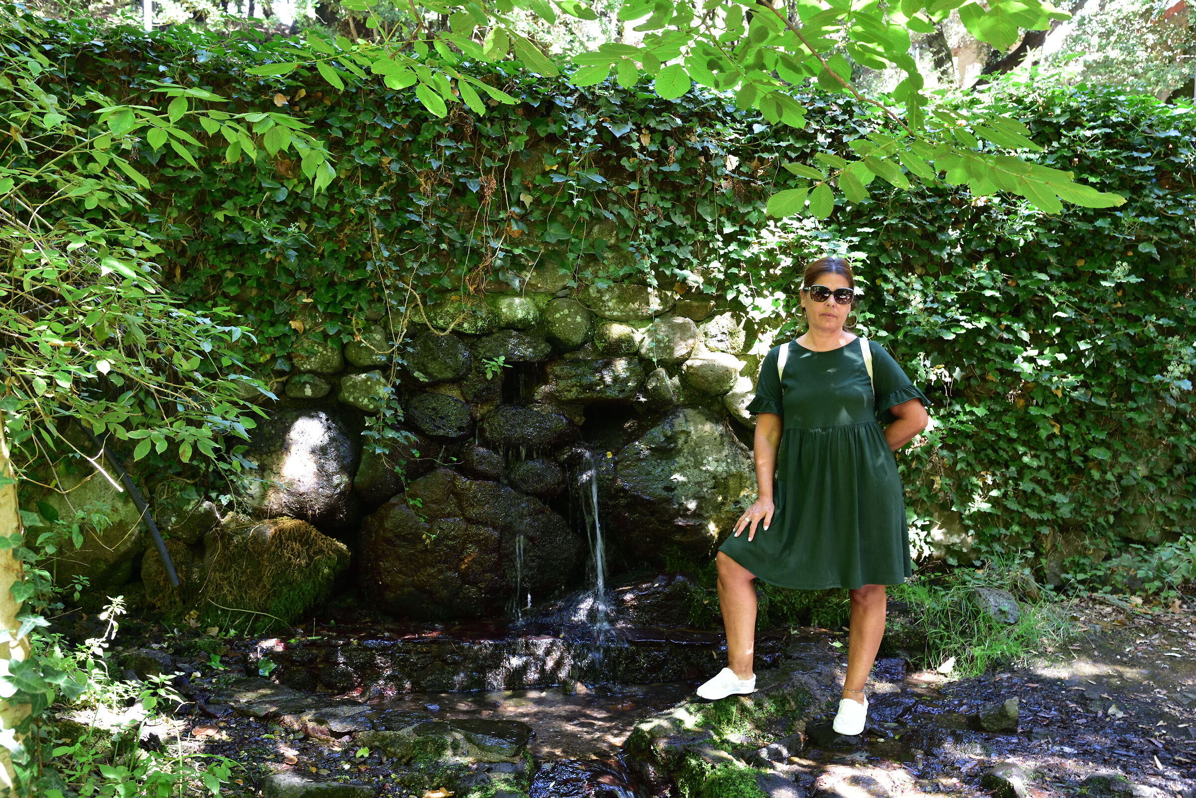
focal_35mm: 34
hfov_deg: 55.8
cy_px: 399
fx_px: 1130
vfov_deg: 38.9
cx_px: 598
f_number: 8
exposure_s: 1/20
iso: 1000
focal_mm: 34
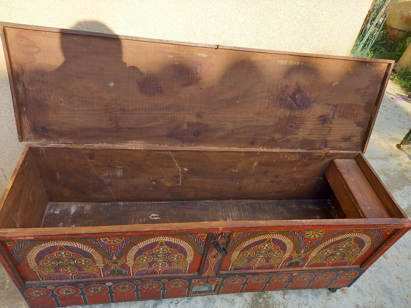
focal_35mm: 25
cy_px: 154
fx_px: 297
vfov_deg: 54.9
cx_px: 206
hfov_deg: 69.4
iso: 50
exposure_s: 1/178
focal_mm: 4.65
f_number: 1.8
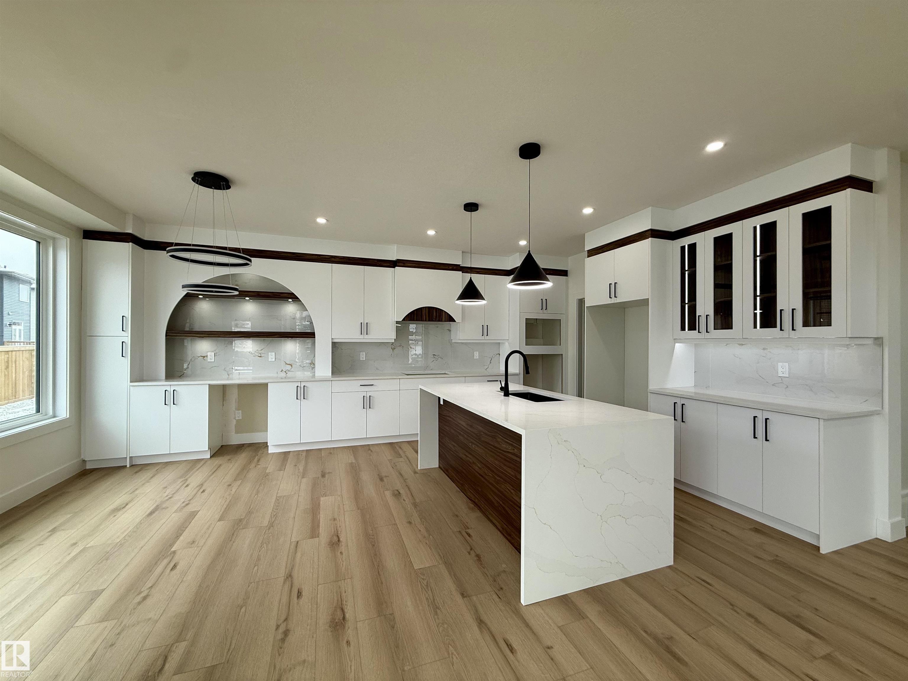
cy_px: 340
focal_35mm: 14
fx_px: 367
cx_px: 454
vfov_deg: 85.7
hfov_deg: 102.1
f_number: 2.2
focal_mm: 2.22
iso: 64
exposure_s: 1/131
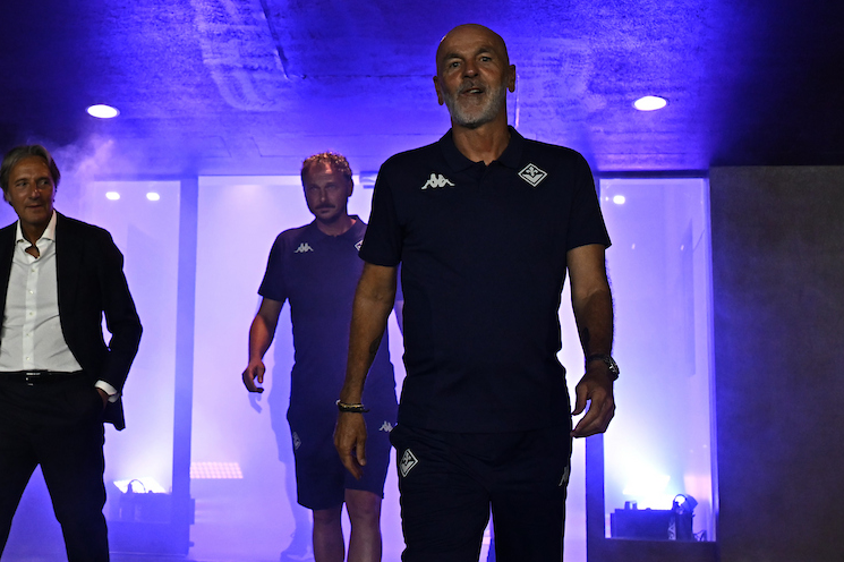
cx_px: 266
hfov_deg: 34.1
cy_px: 210
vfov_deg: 23.3
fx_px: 1359
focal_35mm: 58
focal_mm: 24
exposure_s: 1/400
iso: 2000
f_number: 4
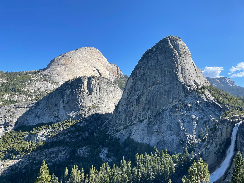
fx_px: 183
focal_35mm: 26
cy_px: 92
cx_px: 122
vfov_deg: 53.1
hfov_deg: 67.3
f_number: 1.6
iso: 32
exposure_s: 1/2398
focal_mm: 4.2
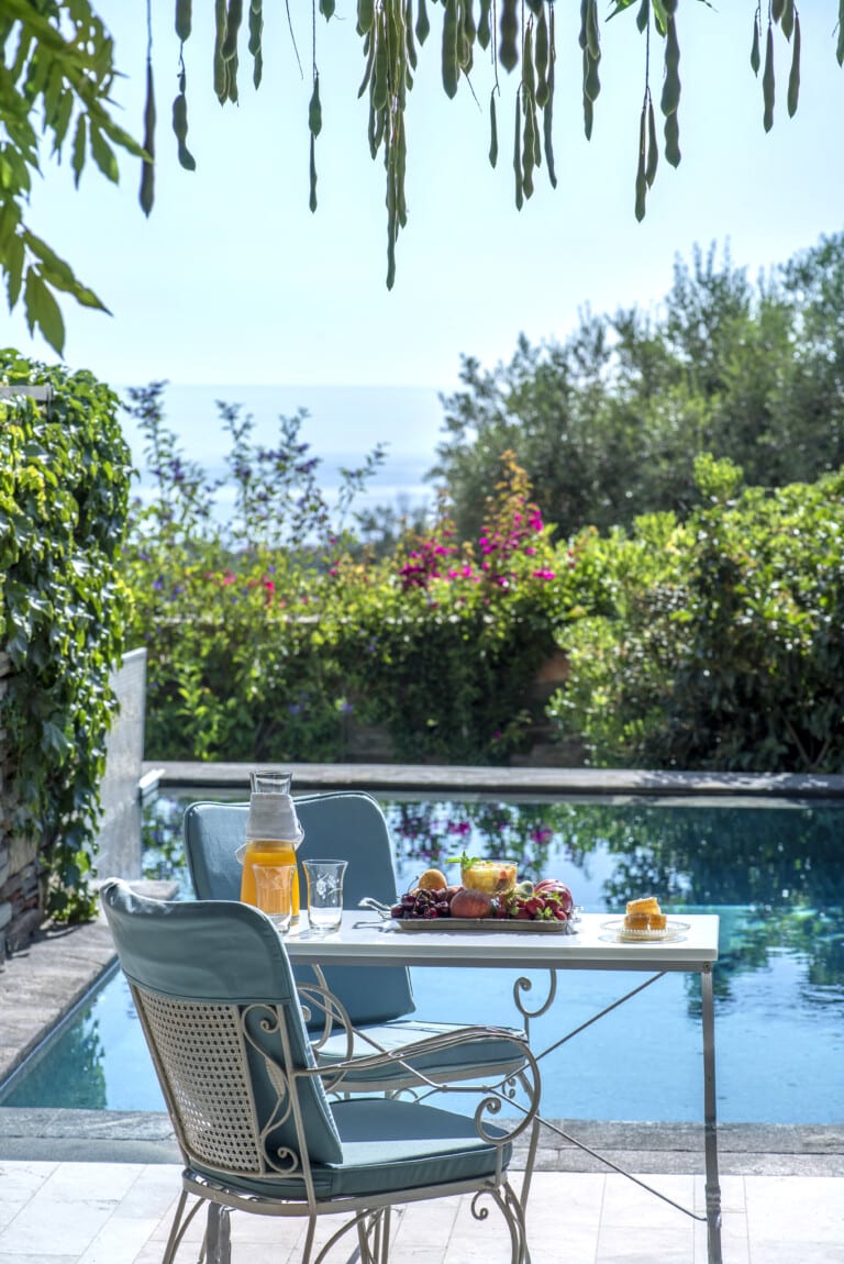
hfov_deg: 13.1
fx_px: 3688
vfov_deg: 19.4
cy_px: 632
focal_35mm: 105
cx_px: 422
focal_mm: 105
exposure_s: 1/400
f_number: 8
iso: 100
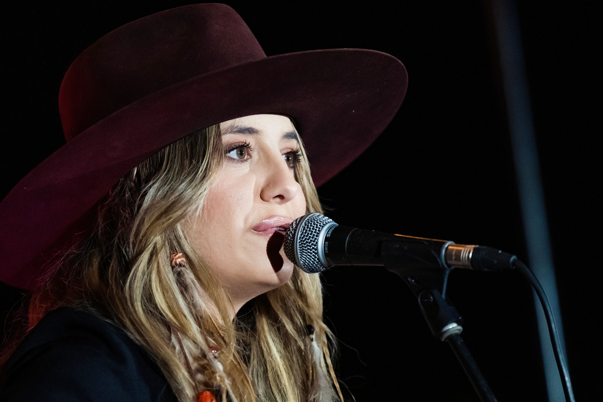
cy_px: 201
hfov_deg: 6.9
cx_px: 302
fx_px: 5025
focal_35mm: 300
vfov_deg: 4.6
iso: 4000
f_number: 2.8
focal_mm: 200
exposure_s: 1/400
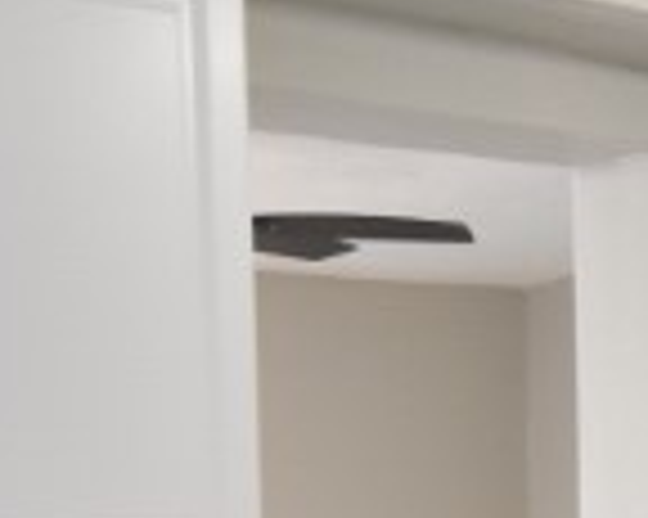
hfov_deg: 15.4
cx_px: 1026
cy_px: 712
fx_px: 2166
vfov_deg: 13.1
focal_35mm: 113
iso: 800
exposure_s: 1/90
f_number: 3.5
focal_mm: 10
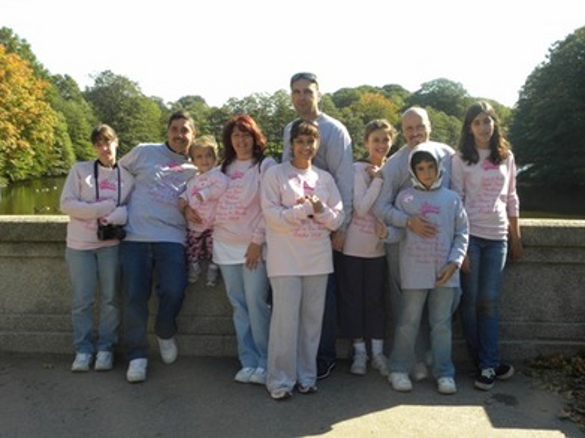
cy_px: 219
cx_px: 292
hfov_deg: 45.8
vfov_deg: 35.1
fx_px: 693
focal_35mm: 41
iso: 64
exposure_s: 1/178
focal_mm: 7.3
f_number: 4.5
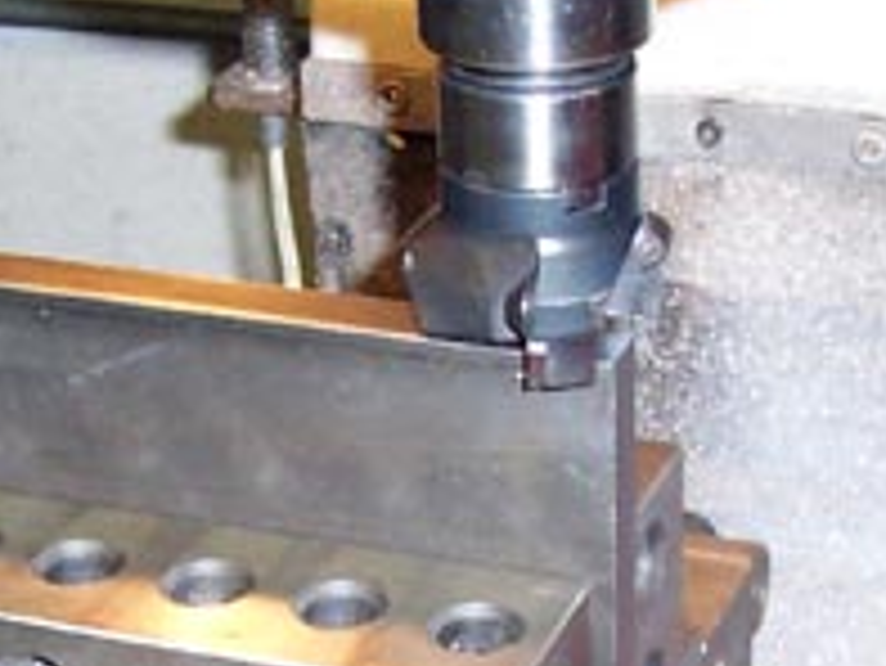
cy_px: 734
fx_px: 3073
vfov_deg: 12.2
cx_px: 427
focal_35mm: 120
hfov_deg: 16.4
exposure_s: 1/60
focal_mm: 5.6
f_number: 2.8
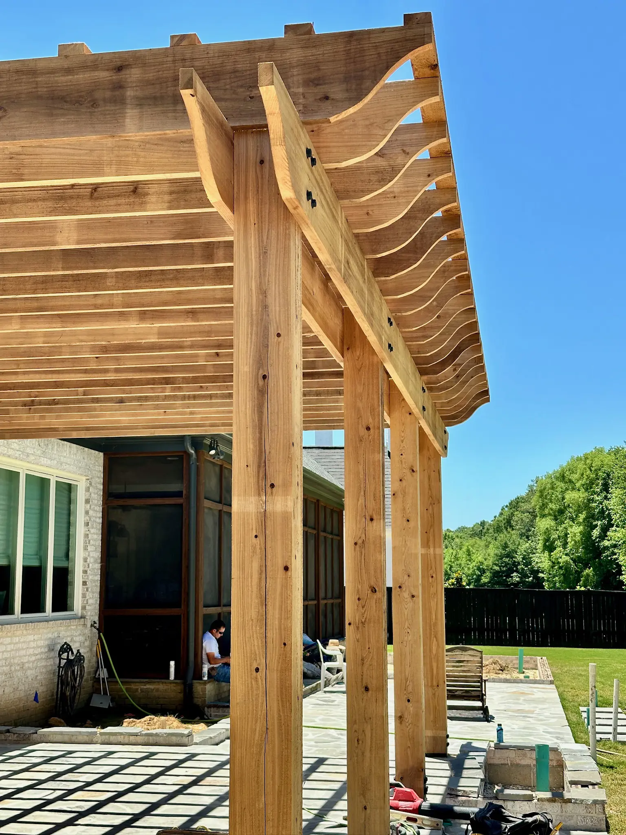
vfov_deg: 39.7
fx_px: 1157
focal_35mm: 48
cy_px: 418
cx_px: 313
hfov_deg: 30.3
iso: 64
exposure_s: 1/1848
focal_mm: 6.86
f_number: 1.78
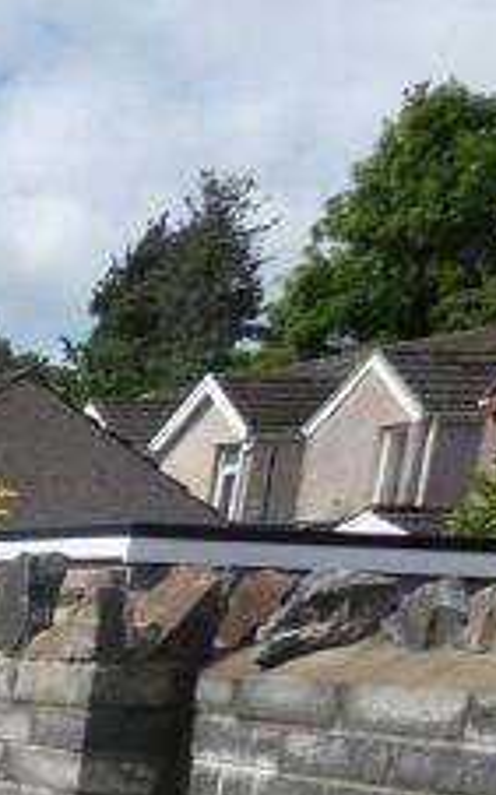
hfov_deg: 9.0
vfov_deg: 19.3
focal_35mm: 96
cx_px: -1259
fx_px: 2079
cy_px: 1150
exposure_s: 1/800
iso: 80
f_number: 4.5
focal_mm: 3.6
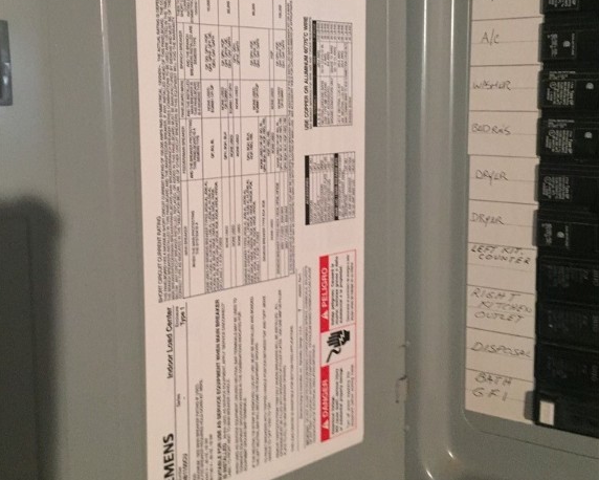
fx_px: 674
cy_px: 169
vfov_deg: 38.8
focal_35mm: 38
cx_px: 298
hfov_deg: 47.9
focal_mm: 4.15
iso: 400
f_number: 2.2
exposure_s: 1/15
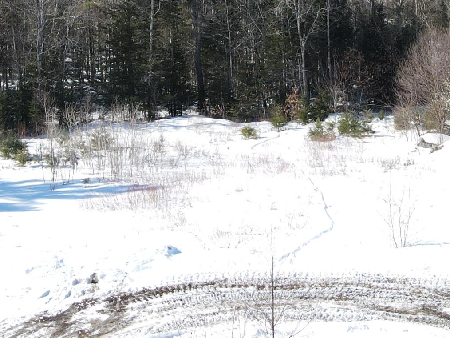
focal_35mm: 71
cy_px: -38
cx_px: 250
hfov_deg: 27.4
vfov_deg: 19.8
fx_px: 923
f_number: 2.8
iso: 100
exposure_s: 1/400
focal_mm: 4.5
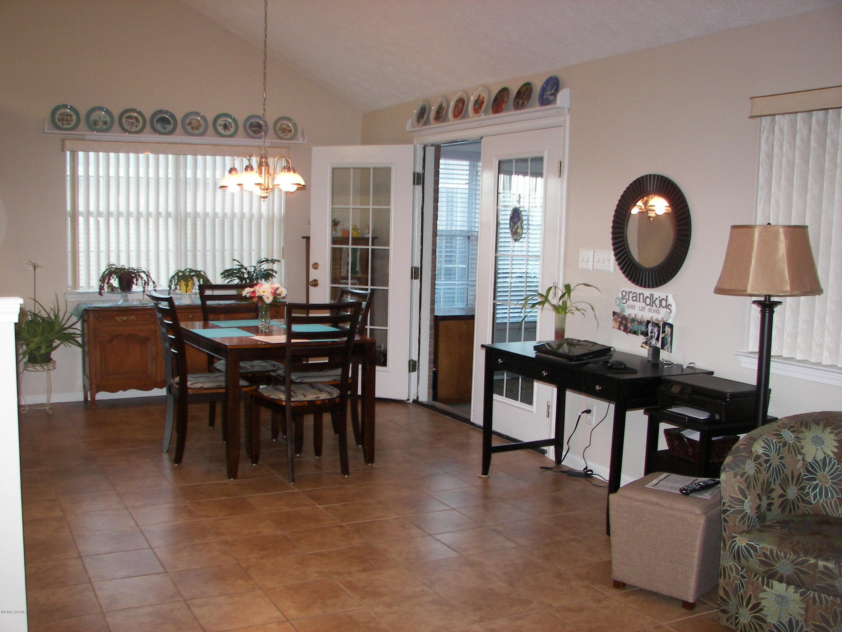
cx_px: 421
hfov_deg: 51.4
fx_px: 876
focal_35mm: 36
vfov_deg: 39.7
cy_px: 316
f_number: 2.8
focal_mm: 6
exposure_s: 1/30
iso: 100
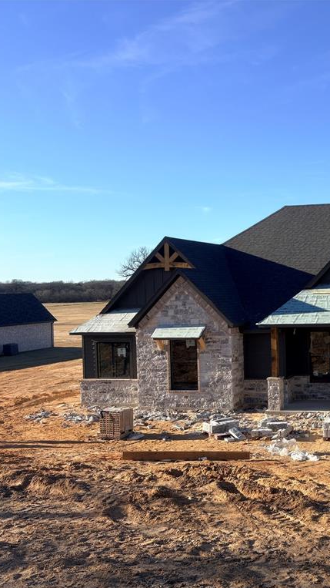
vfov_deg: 52.8
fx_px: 591
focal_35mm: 38
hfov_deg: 28.4
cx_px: 361
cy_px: 295
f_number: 1.6
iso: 50
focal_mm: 5.96
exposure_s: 1/2538
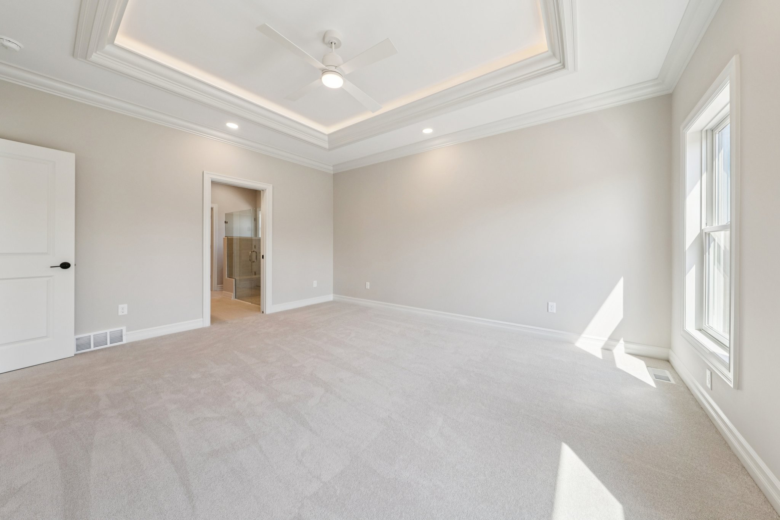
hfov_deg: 112.6
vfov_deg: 90.0
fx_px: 260
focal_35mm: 12
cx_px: 390
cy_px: 260
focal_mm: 12
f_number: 9
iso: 160
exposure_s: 1/30
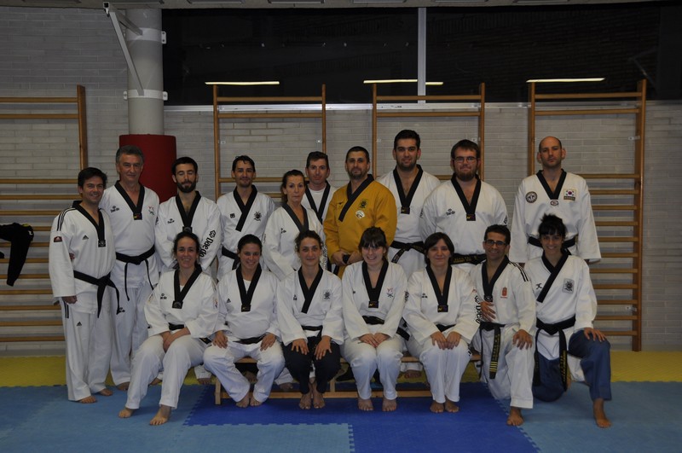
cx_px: 341
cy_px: 226
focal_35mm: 40
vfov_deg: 32.9
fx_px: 766
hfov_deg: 48.0
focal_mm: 27
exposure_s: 1/60
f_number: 4
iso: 250
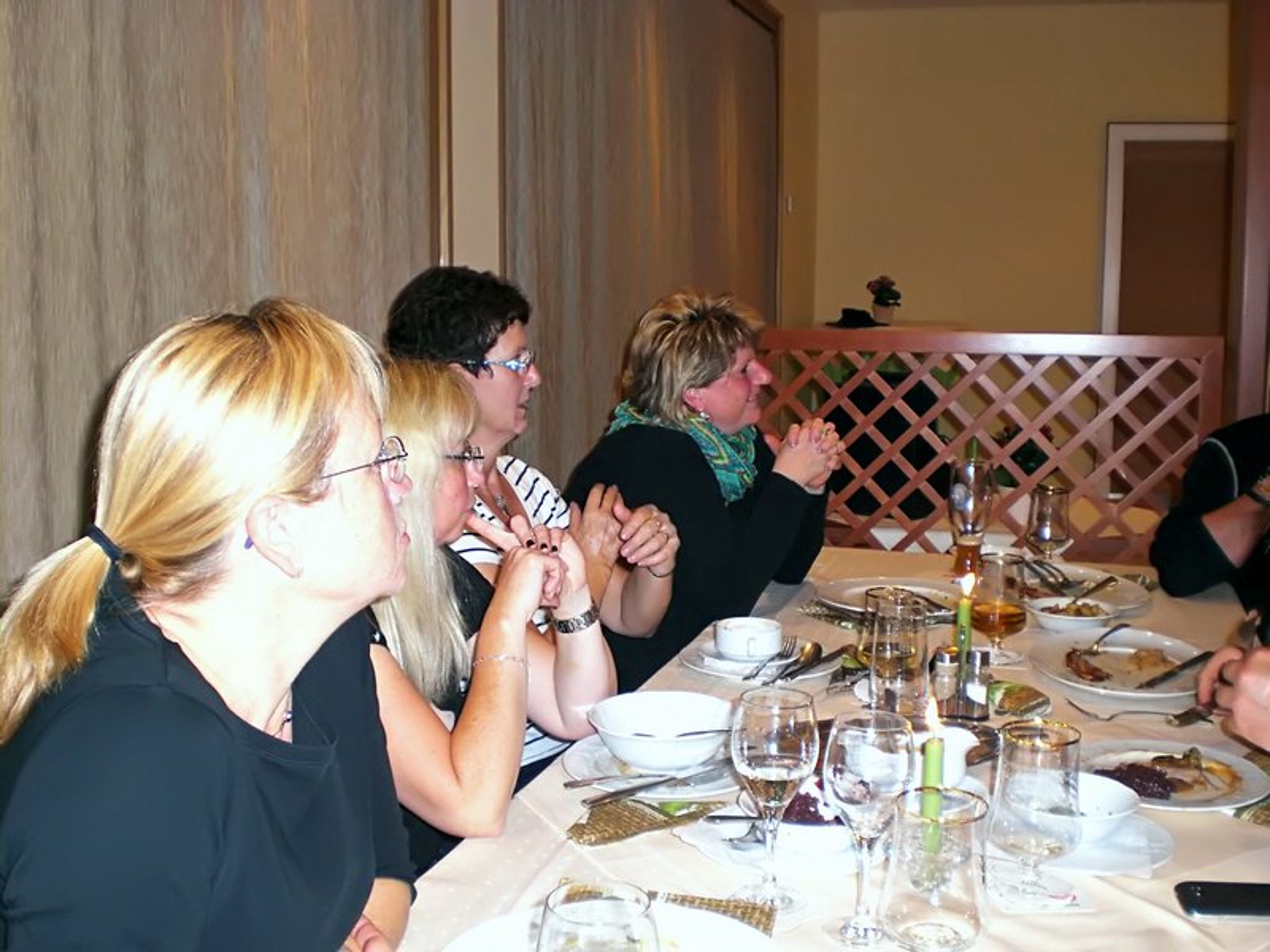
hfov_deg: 49.0
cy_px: 476
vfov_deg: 37.7
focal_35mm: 38
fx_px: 1394
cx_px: 635
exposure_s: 1/60
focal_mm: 6.3
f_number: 3.1
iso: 200
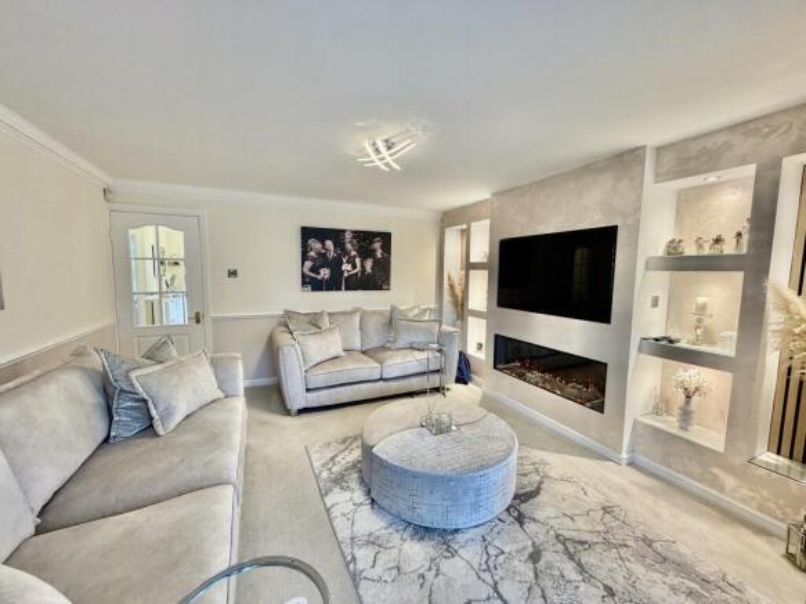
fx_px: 326
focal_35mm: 14
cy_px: 302
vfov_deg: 85.7
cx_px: 403
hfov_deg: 102.1
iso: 200
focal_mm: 2.22
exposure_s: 1/100
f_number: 2.2
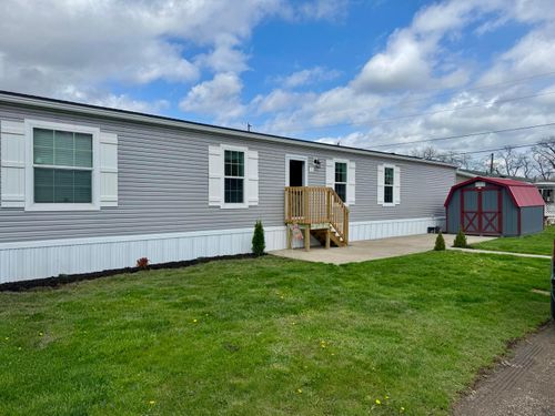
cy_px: 208
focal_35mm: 24
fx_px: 385
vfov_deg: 56.8
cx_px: 278
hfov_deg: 71.6
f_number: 1.78
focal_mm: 6.76
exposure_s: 1/5348
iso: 80
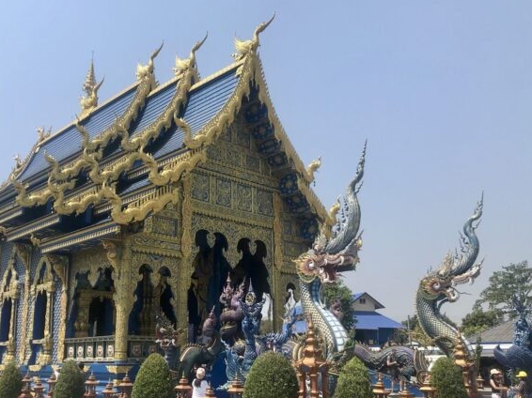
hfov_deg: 48.8
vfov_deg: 37.6
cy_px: 232
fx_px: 584
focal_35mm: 38
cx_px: 221
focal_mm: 3.99
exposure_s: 1/2283
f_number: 1.8
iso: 20
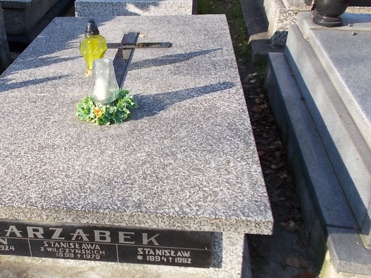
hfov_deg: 43.6
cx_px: 102
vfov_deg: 34.4
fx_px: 450
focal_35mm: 42
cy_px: 132
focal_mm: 4.6
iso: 80
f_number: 3.2
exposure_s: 1/320
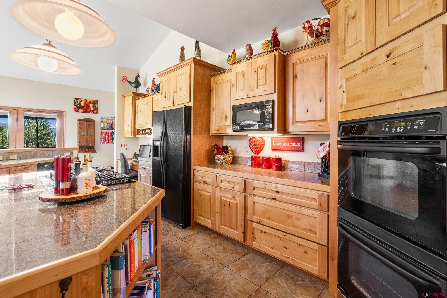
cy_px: 149
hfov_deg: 96.7
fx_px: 199
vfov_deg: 73.7
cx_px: 224
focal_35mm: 16
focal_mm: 16
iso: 400
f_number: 8
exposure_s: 1
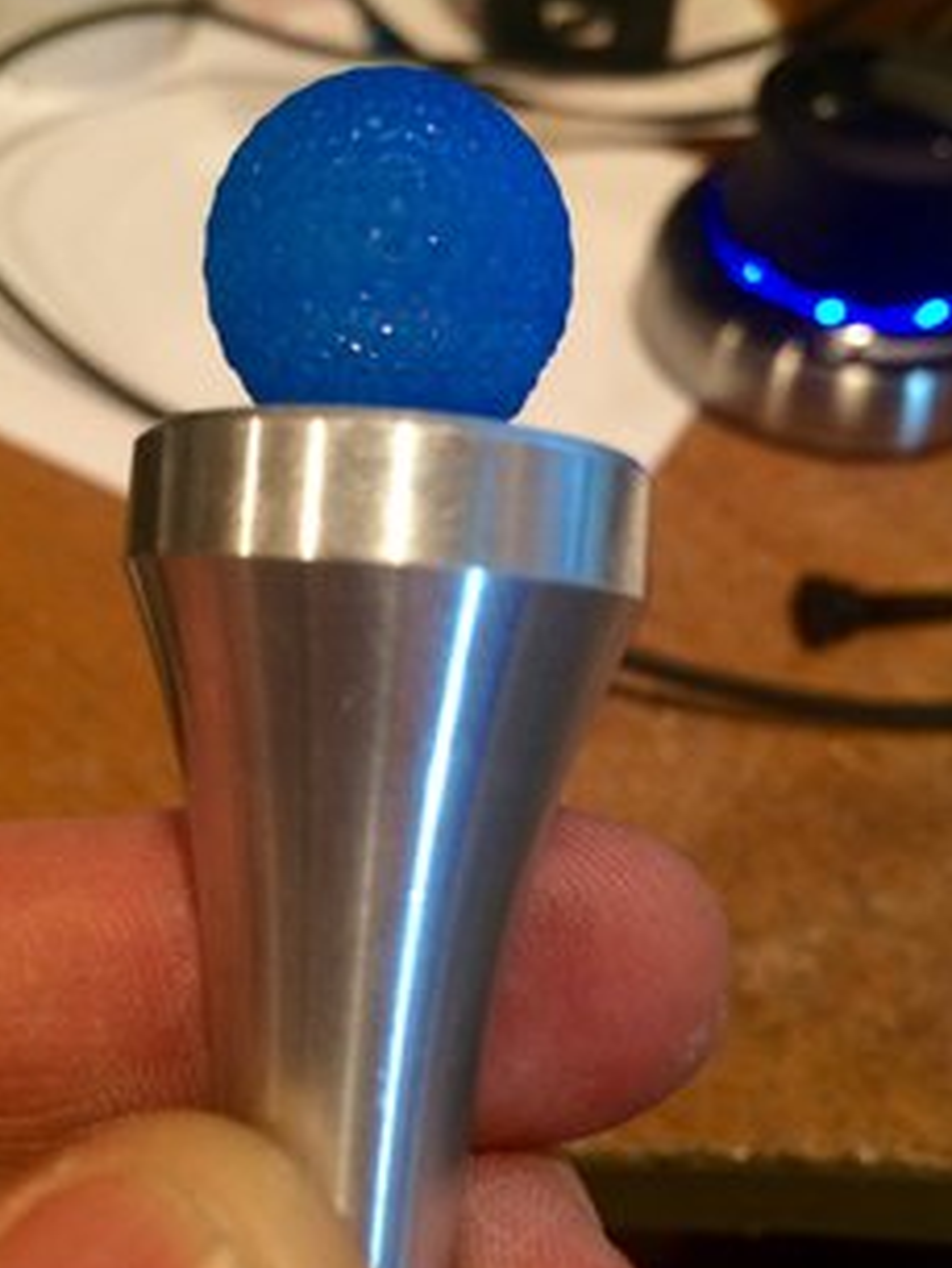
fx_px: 1392
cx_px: 453
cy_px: 524
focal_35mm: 38
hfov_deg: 37.7
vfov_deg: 48.7
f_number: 2.2
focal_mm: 4.15
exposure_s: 1/30
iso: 160
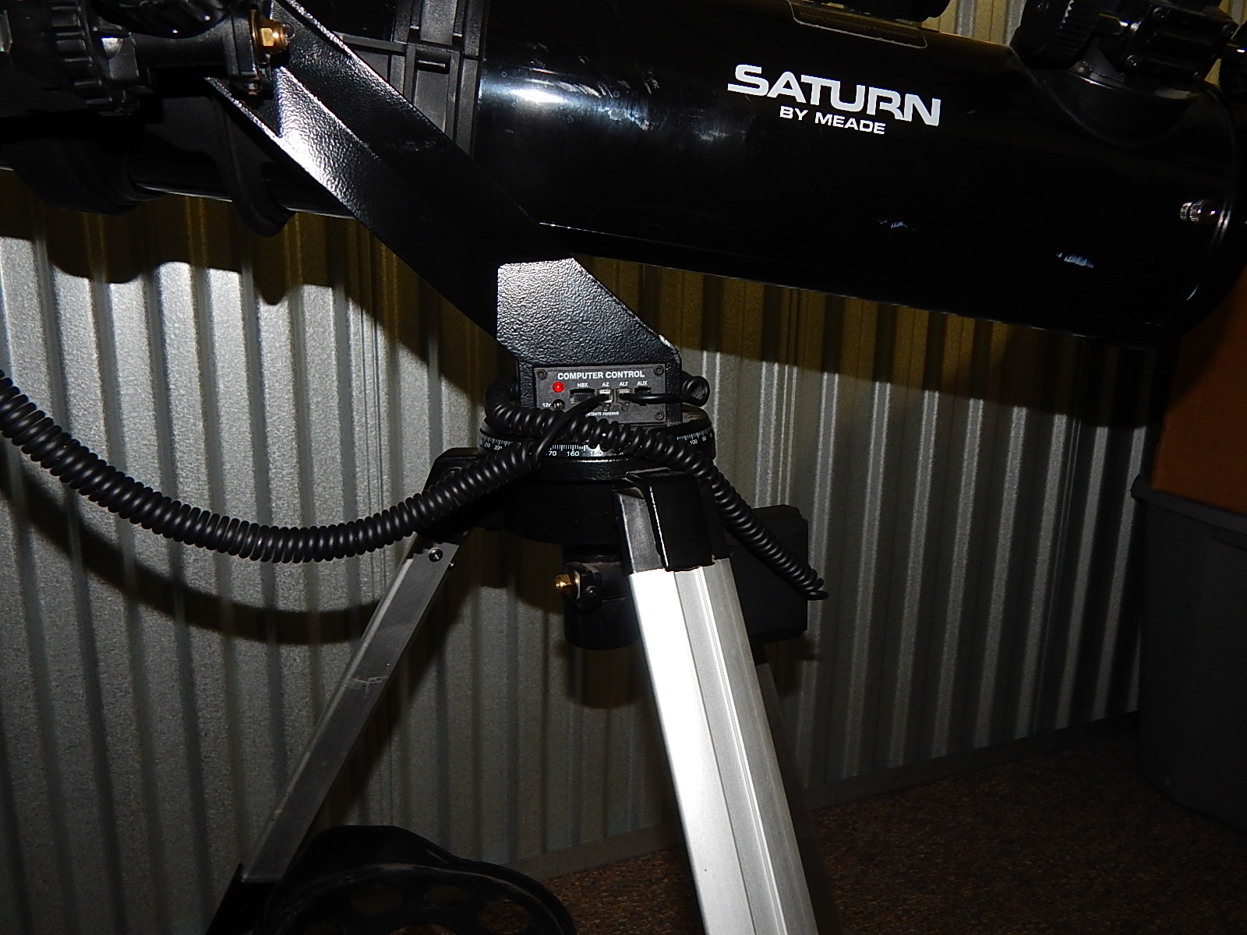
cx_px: 624
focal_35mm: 25
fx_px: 901
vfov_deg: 54.9
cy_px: 468
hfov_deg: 69.4
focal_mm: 4.5
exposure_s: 1/30
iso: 200
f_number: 3.1
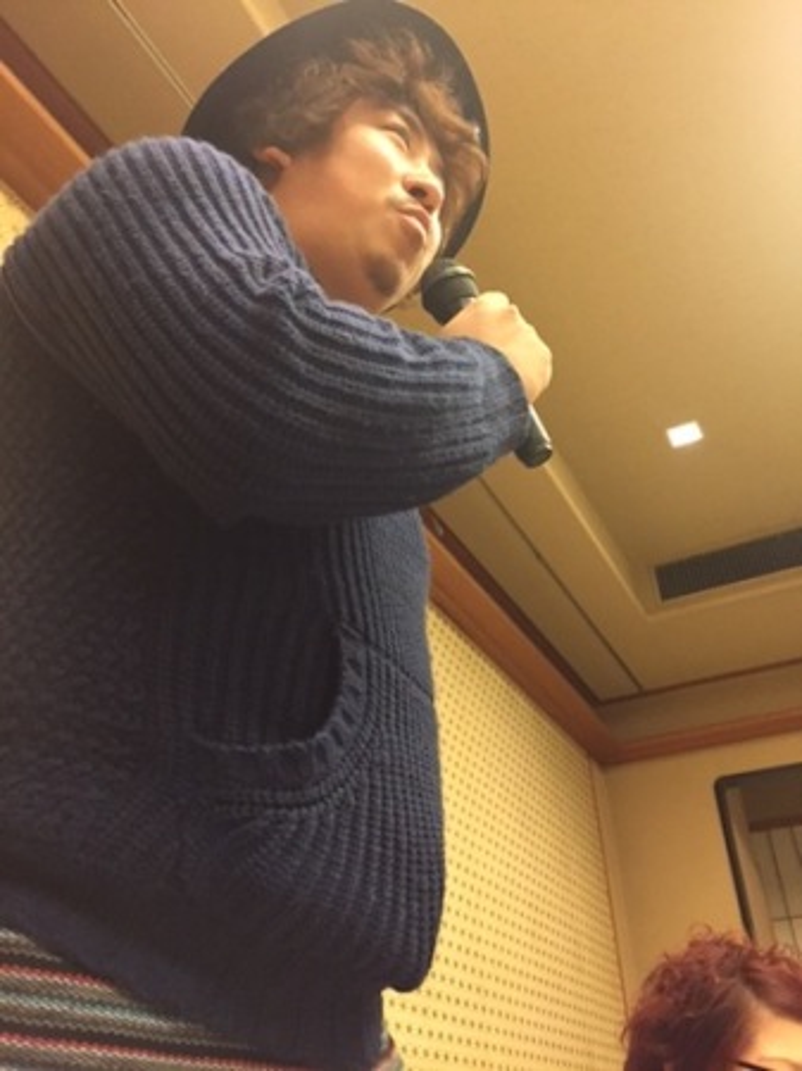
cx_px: 401
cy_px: 536
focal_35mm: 29
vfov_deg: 61.7
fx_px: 897
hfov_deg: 48.2
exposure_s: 1/30
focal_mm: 4.15
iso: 250
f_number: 2.2
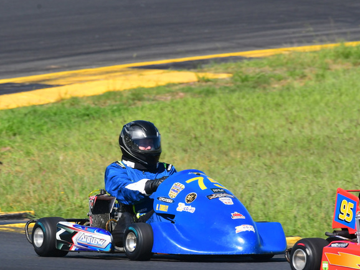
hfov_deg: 2.2
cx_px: 172
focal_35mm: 899
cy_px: 140
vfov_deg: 1.7
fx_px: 9346
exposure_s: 1/640
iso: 500
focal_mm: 450
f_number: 11
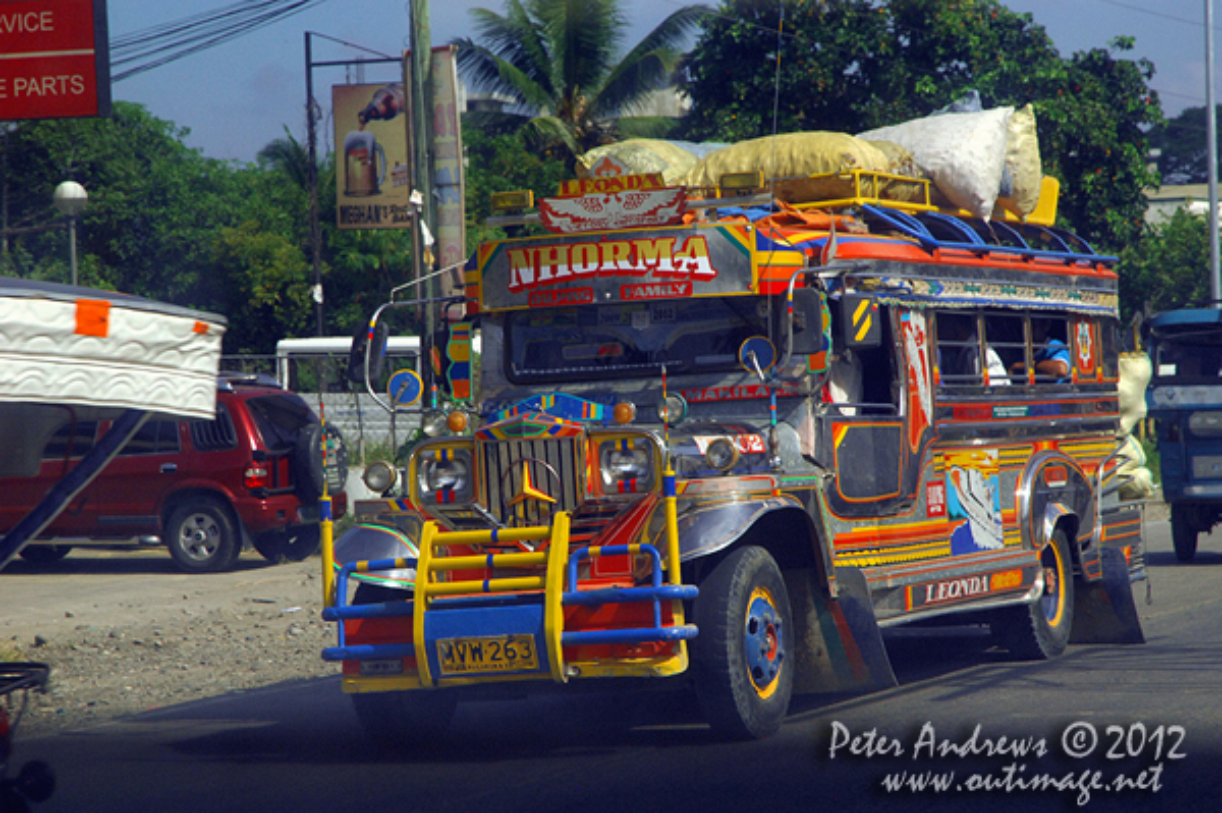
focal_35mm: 108
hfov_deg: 18.9
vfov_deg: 12.7
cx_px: 611
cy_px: 406
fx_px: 3663
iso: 400
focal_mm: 72
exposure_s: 1/500
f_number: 12
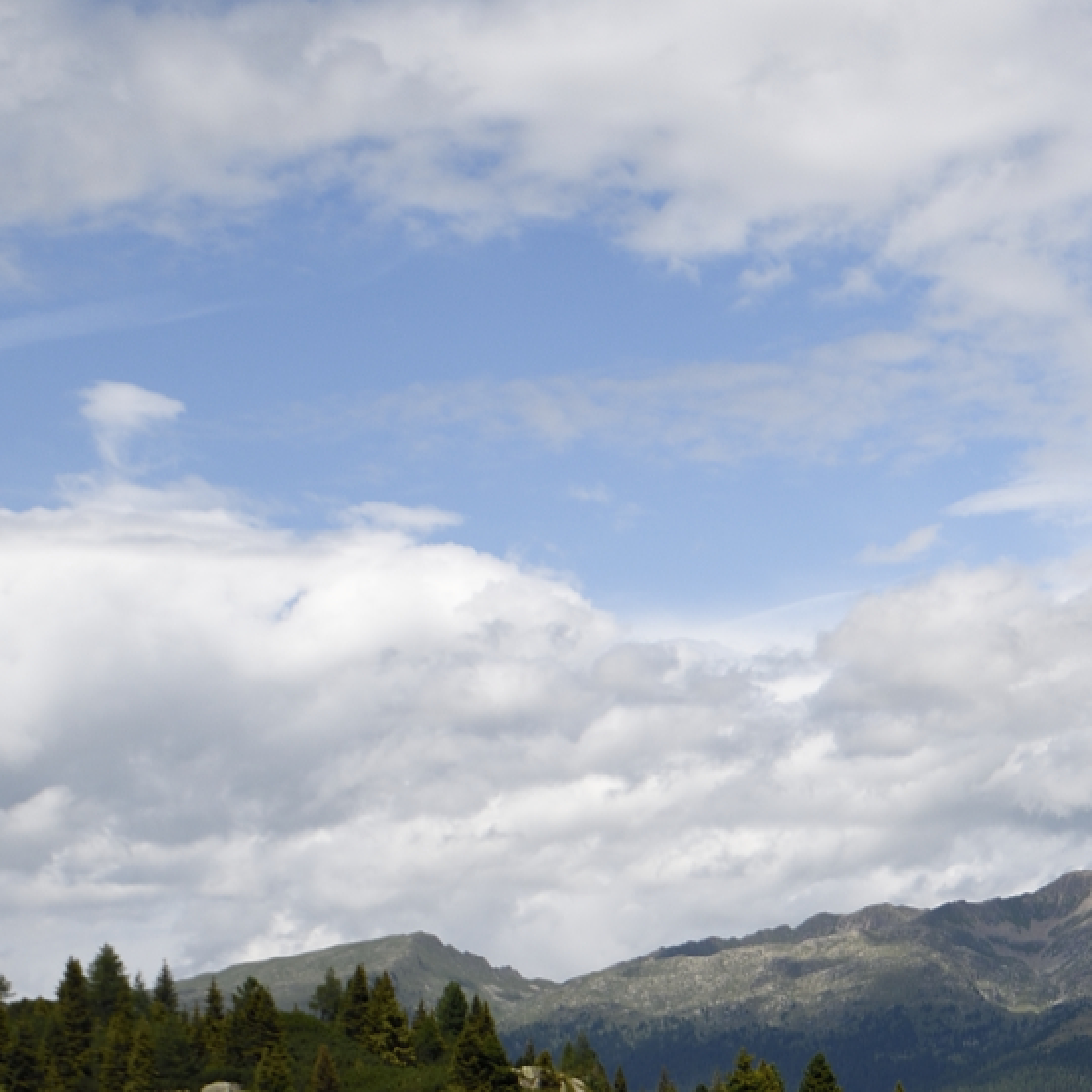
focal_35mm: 79
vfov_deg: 21.3
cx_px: 1509
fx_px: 2803
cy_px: 1090
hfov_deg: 19.8
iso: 100
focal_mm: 17
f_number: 8
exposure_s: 1/640
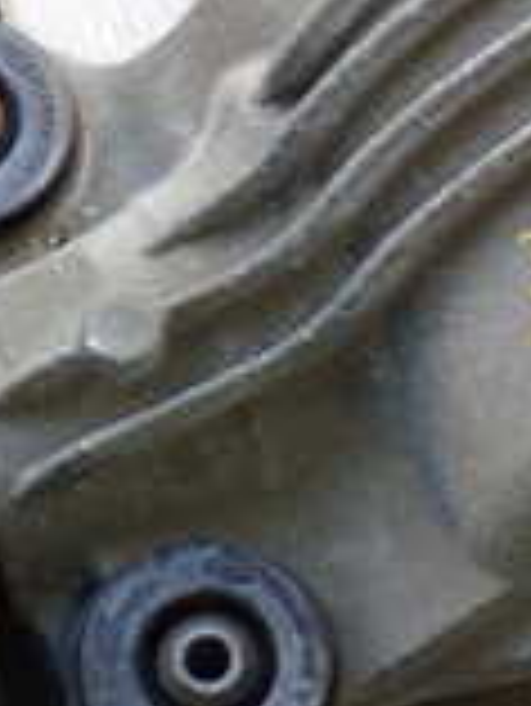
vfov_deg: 10.9
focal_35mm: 180
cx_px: 603
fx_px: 3677
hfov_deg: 8.2
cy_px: 135
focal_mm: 8.4
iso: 200
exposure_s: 1/60
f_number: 3.1
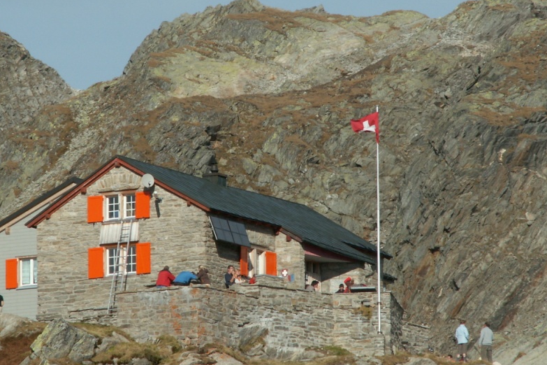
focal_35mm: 276
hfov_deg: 7.5
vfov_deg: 5.0
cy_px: 186
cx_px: 240
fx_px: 4193
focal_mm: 33.3
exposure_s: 1/250
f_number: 8
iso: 50
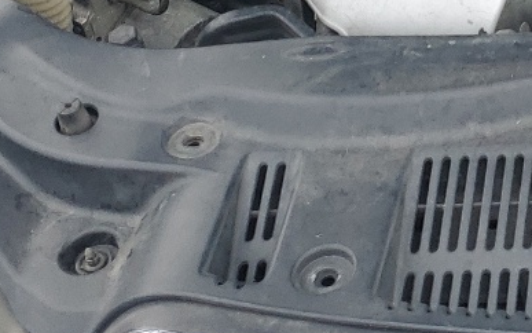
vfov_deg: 11.1
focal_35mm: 114
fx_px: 1653
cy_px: -166
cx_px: 876
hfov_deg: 16.2
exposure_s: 1/476
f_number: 1.5
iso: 50
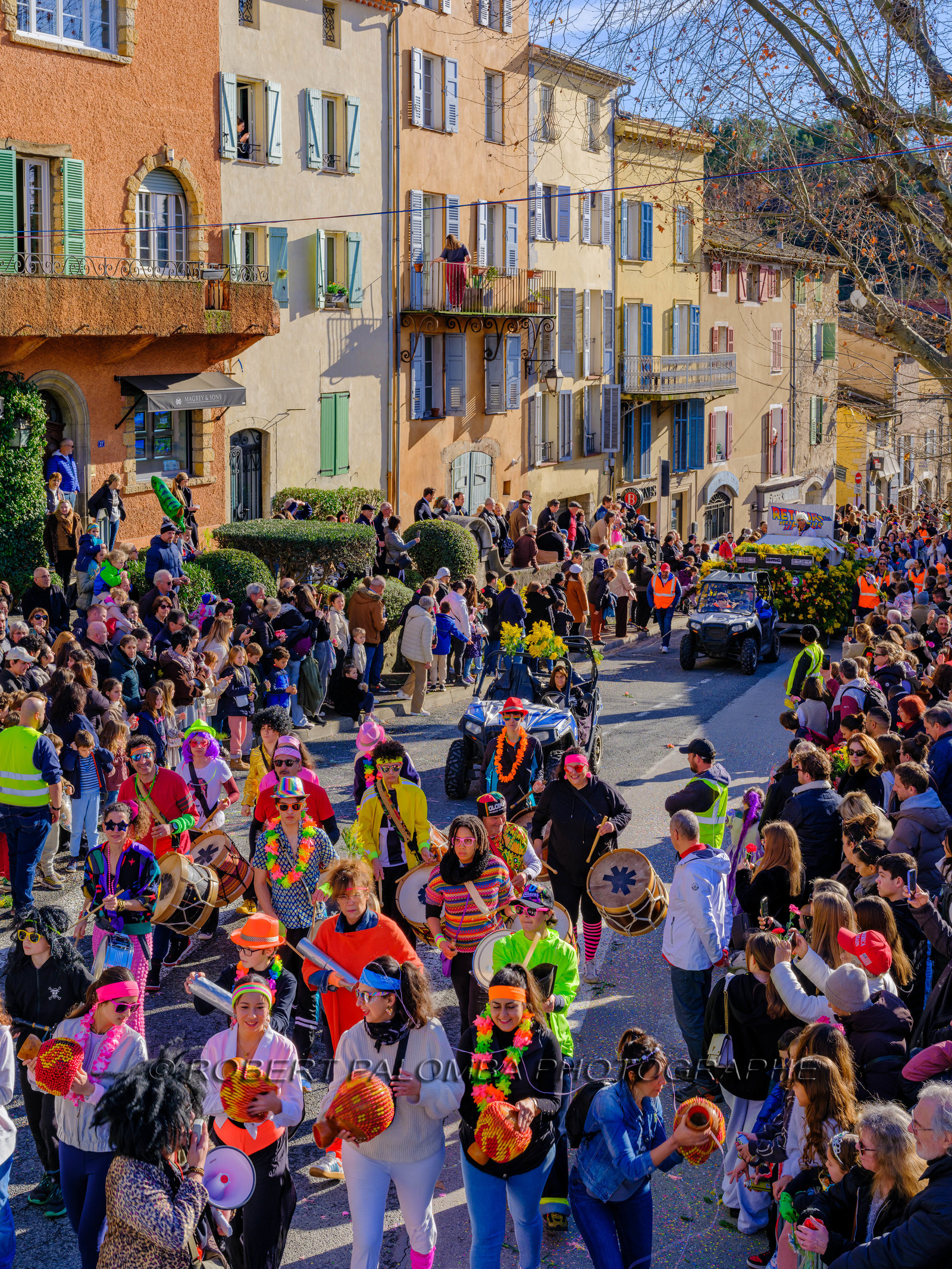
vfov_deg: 42.9
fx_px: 1613
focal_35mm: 44
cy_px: 634
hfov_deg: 32.9
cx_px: 476
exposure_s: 1/125
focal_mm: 55
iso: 320
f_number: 11
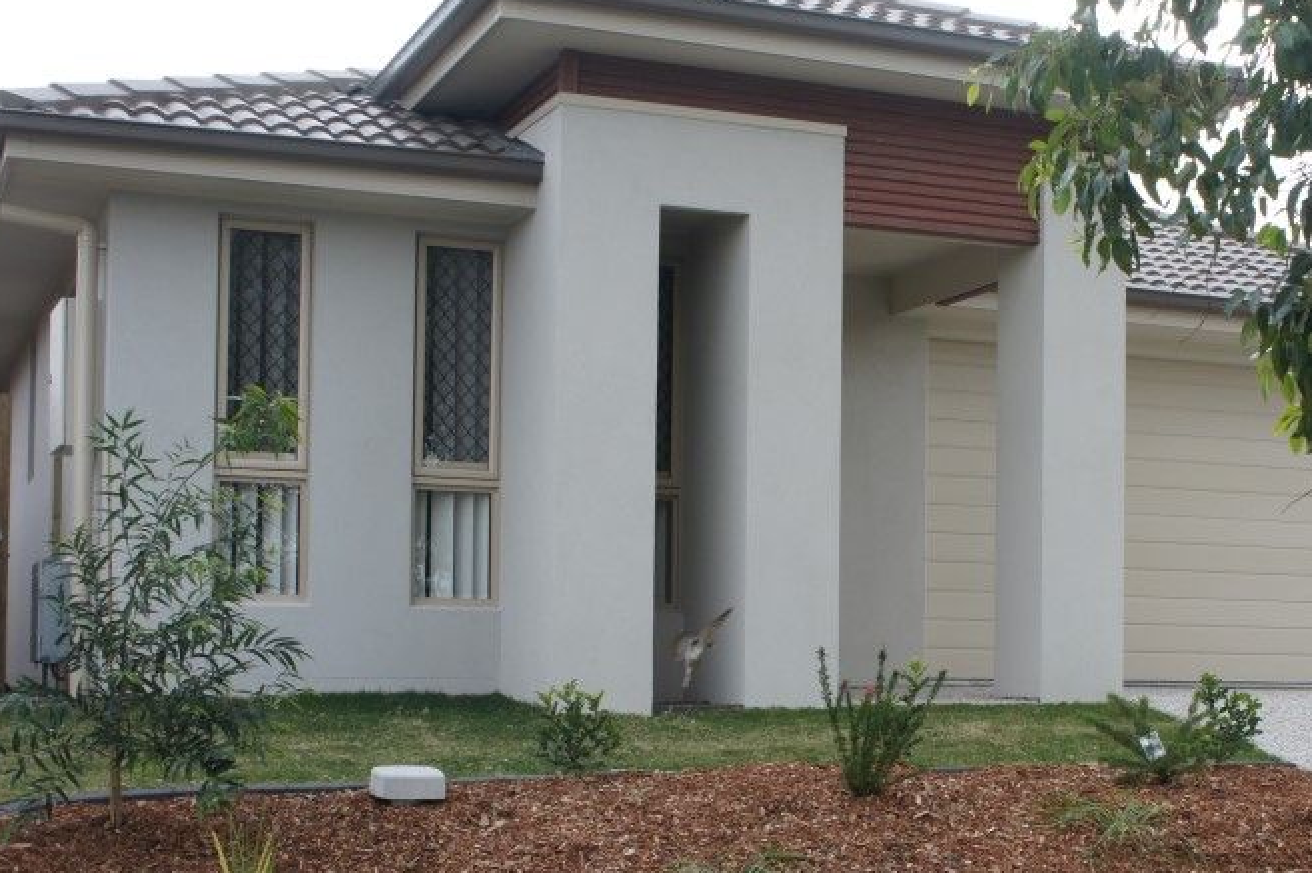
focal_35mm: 58
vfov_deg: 23.2
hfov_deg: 34.1
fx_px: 2112
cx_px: 907
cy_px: 629
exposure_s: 1/160
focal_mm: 22
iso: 200
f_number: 7.1
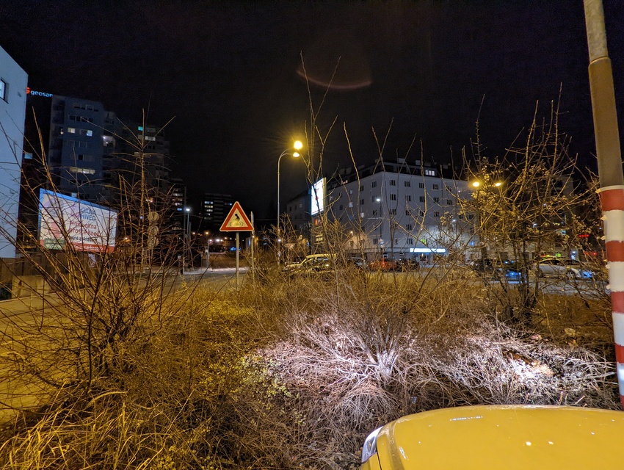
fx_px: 289
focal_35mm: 16
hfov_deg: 94.4
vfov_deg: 78.2
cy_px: 235
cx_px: 312
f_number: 2.2
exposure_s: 1/25
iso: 328
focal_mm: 2.35
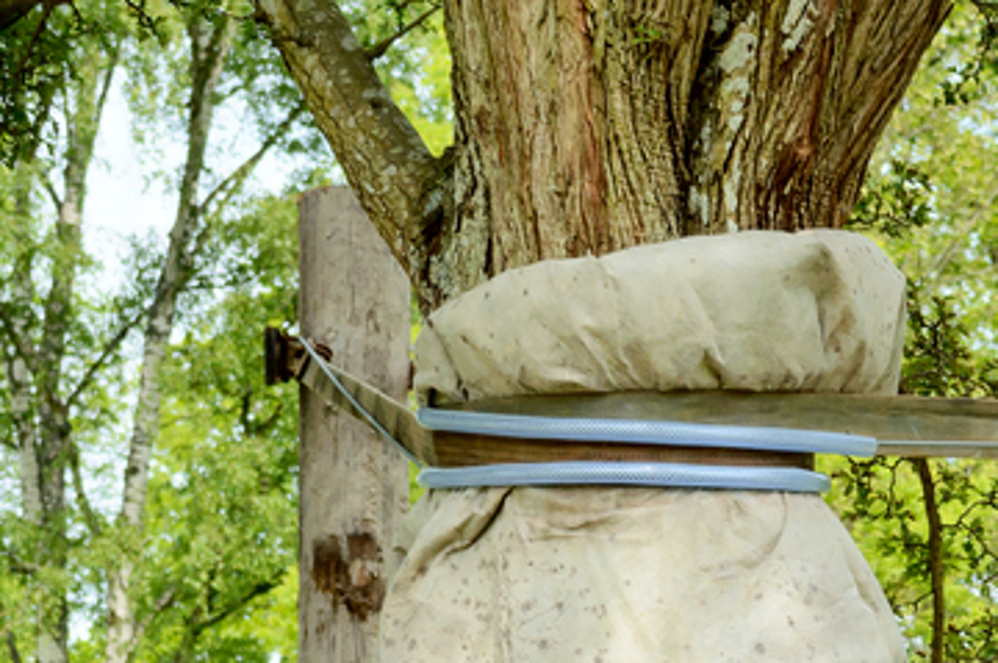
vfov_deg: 7.5
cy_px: 1047
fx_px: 4928
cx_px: 1006
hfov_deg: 11.4
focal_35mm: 178
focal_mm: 34
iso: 100
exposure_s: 1/160
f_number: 6.3
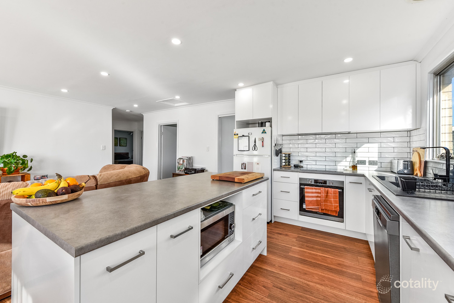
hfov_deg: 104.2
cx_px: 227
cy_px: 152
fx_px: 177
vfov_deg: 81.3
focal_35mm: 14
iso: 125
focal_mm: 14
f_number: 11
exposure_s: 1/13
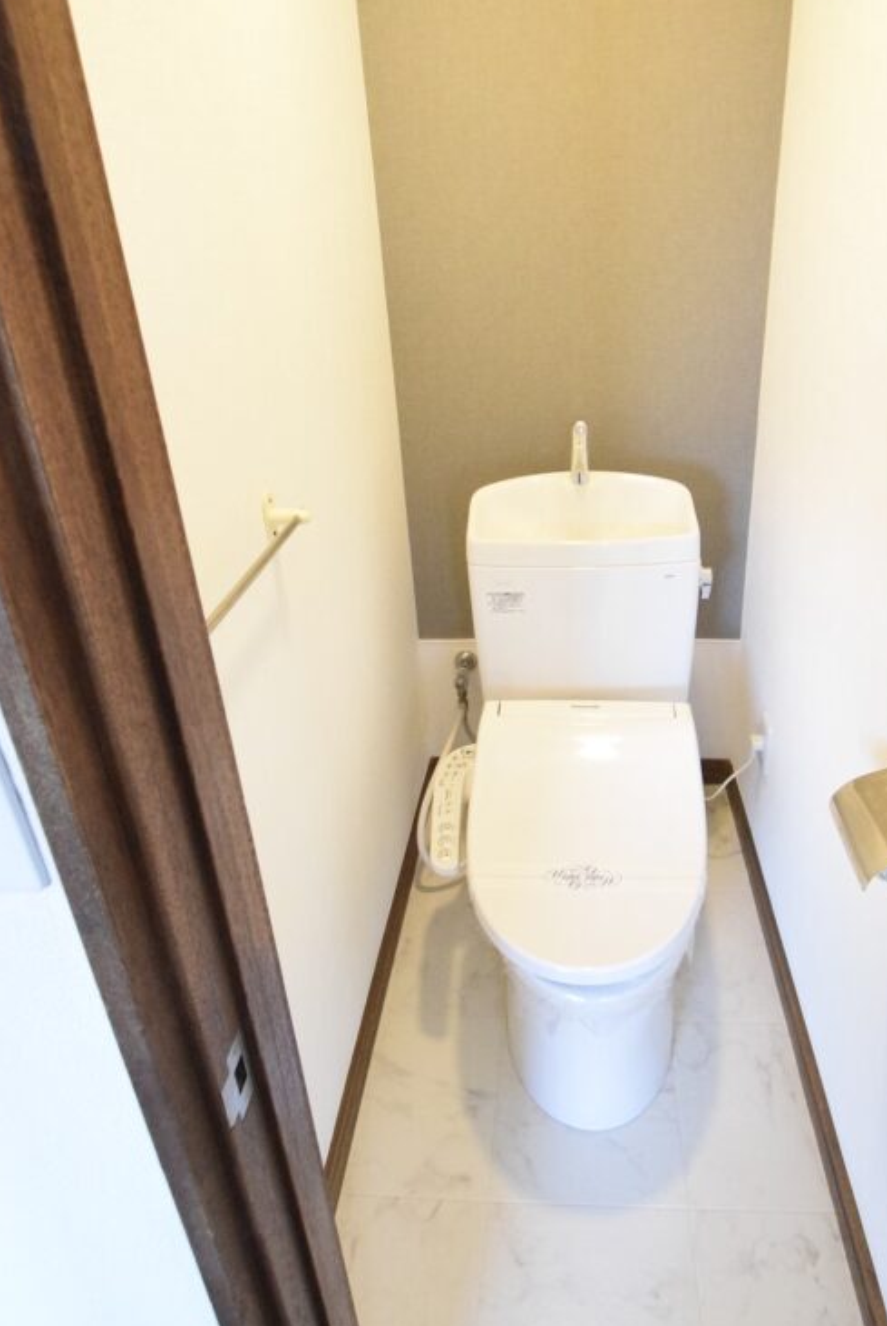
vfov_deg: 80.5
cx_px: 548
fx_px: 774
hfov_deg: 58.9
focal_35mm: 21
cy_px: 551
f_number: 6.3
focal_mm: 10
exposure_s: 1/125
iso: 6400
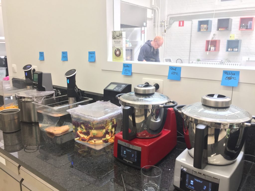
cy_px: 96
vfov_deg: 48.2
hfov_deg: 61.7
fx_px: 214
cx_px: 128
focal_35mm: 29
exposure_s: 1/33
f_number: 2.2
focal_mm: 4.15
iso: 64
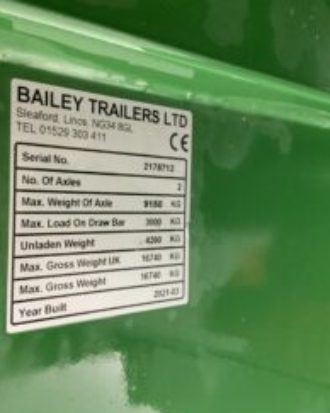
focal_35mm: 42
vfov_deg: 43.9
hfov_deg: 35.6
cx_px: 153
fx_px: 513
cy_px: 202
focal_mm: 3
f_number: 1.8
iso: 320
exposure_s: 1/40
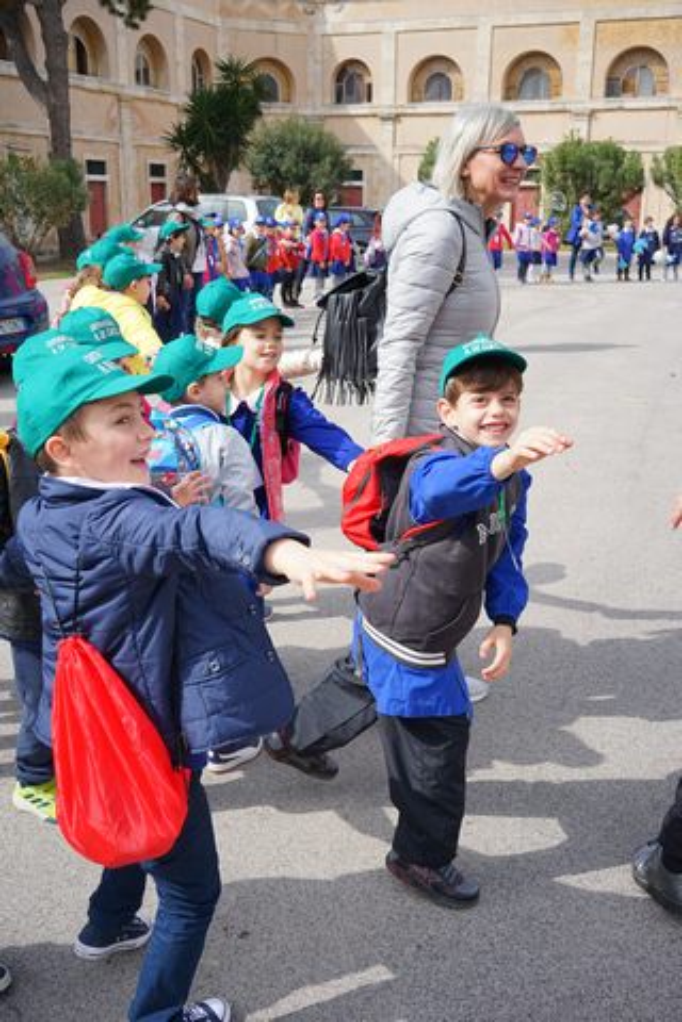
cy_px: 511
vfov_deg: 54.4
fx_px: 995
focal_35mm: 35
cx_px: 341
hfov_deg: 37.9
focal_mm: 35
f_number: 8
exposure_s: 1/500
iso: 320
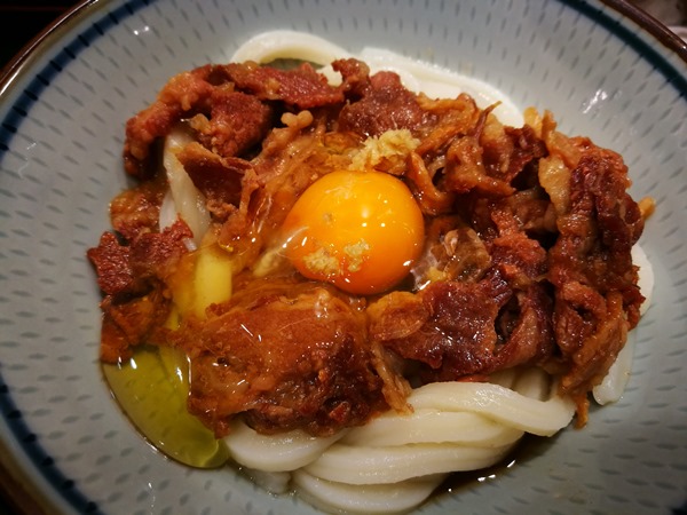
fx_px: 536
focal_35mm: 27
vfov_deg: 51.4
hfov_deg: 65.3
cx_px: 344
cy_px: 258
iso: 200
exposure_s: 1/50
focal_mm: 4.5
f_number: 2.2
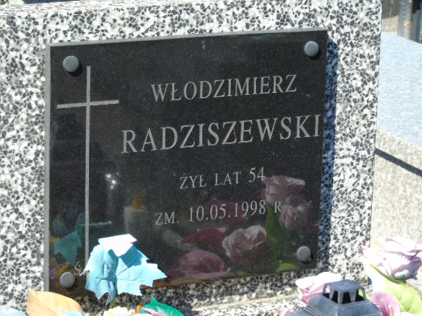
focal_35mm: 142
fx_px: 1731
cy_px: 158
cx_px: 211
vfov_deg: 10.4
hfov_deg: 13.9
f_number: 4.7
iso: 80
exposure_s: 1/200
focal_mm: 25
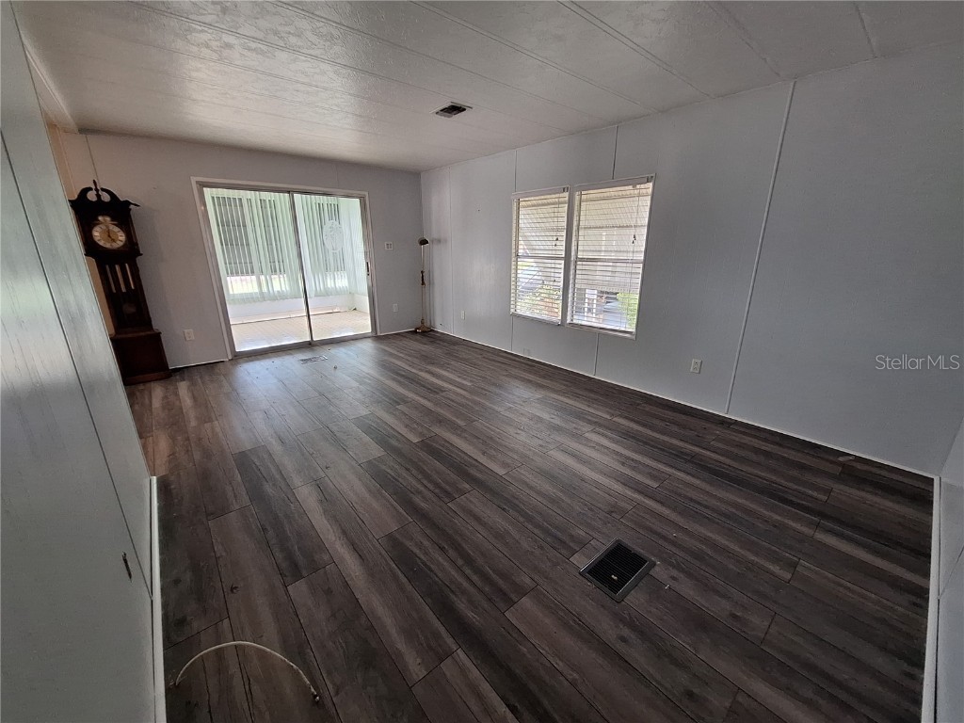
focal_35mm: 13
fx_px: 362
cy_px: 362
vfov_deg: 89.9
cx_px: 482
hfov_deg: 106.2
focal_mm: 1.74
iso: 125
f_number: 2.2
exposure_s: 1/40
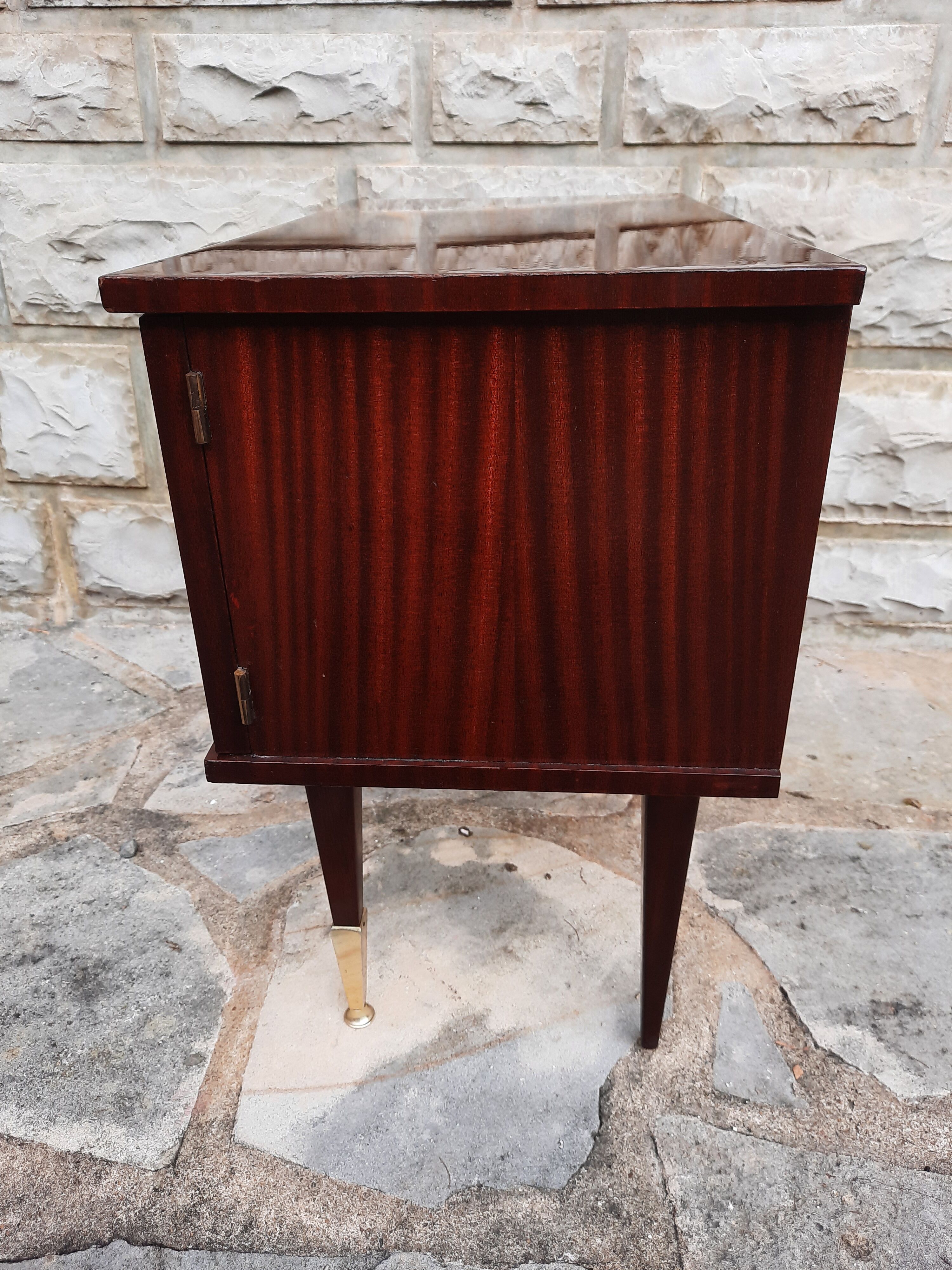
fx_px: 917
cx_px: 476
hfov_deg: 54.9
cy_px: 635
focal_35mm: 25
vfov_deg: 69.4
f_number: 2
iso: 32
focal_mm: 4.6
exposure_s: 1/110
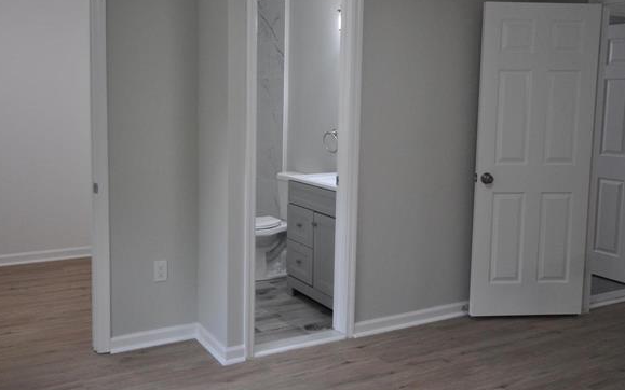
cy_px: 156
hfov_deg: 51.4
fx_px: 647
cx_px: 278
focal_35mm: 38
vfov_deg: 33.5
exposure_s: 1/60
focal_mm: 20
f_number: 5.6
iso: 720
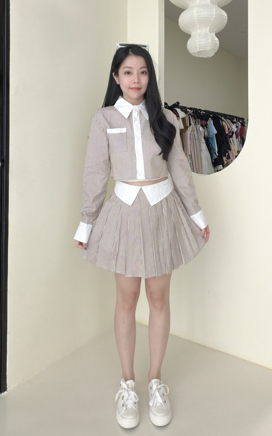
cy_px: 221
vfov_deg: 79.7
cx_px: 144
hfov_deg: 55.0
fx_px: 261
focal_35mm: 22
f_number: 1.9
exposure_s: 1/60
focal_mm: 2.71
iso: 80
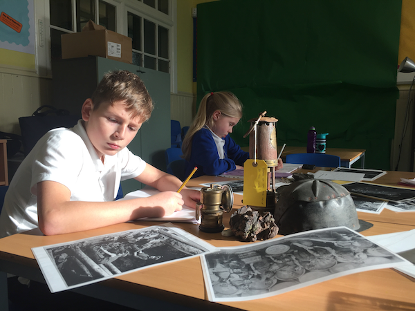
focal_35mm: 29
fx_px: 348
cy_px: 156
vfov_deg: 48.2
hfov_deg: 61.7
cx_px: 208
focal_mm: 4.15
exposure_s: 1/150
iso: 32
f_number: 2.2
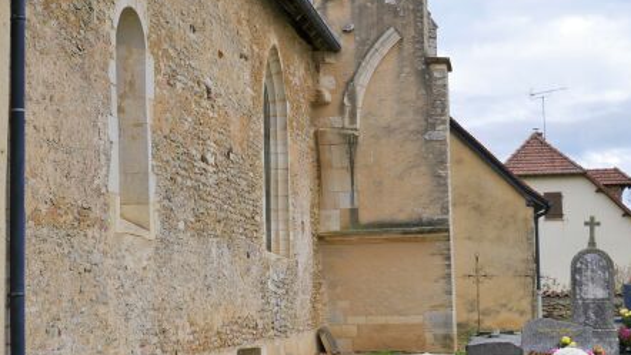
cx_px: 306
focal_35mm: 69
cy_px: 195
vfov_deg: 17.5
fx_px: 1155
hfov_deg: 30.6
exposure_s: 1/125
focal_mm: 20
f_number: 4.5
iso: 200
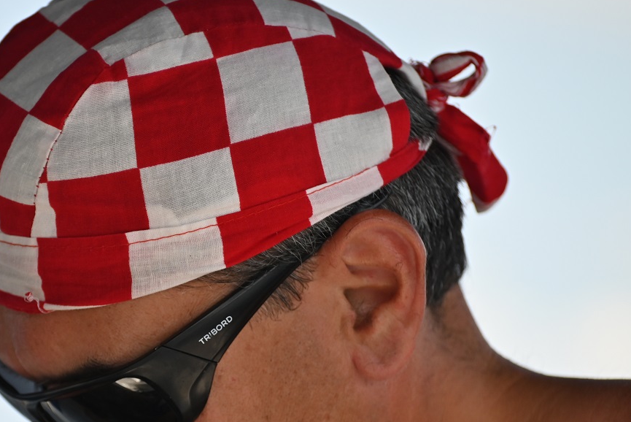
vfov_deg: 5.9
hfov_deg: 8.8
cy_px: 326
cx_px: 207
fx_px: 4104
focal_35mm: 234
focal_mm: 135
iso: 250
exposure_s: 1/1600
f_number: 4.8
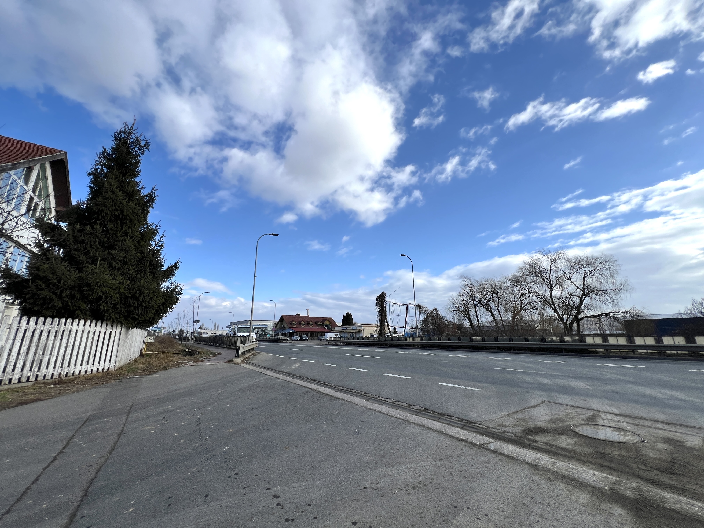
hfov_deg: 106.2
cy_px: 264
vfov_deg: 89.9
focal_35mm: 13
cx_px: 352
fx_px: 264
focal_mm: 1.57
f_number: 1.8
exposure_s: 1/1623
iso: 32
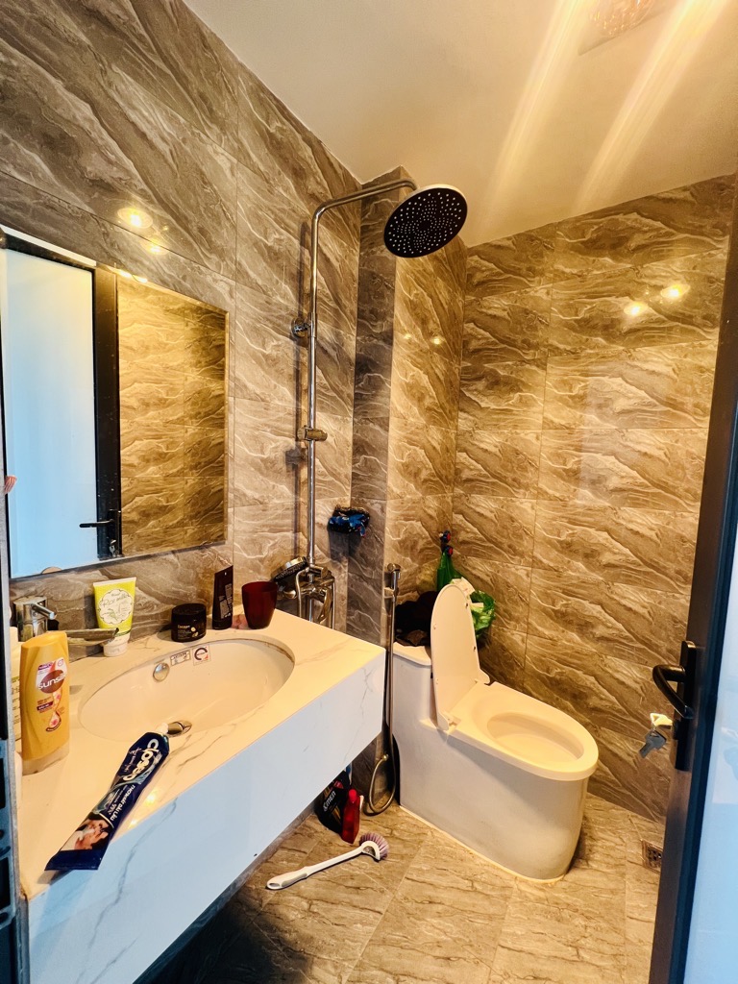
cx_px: 369
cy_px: 492
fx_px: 370
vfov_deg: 106.2
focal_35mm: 13
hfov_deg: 89.9
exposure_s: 1/50
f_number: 1.8
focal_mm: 1.57
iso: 160
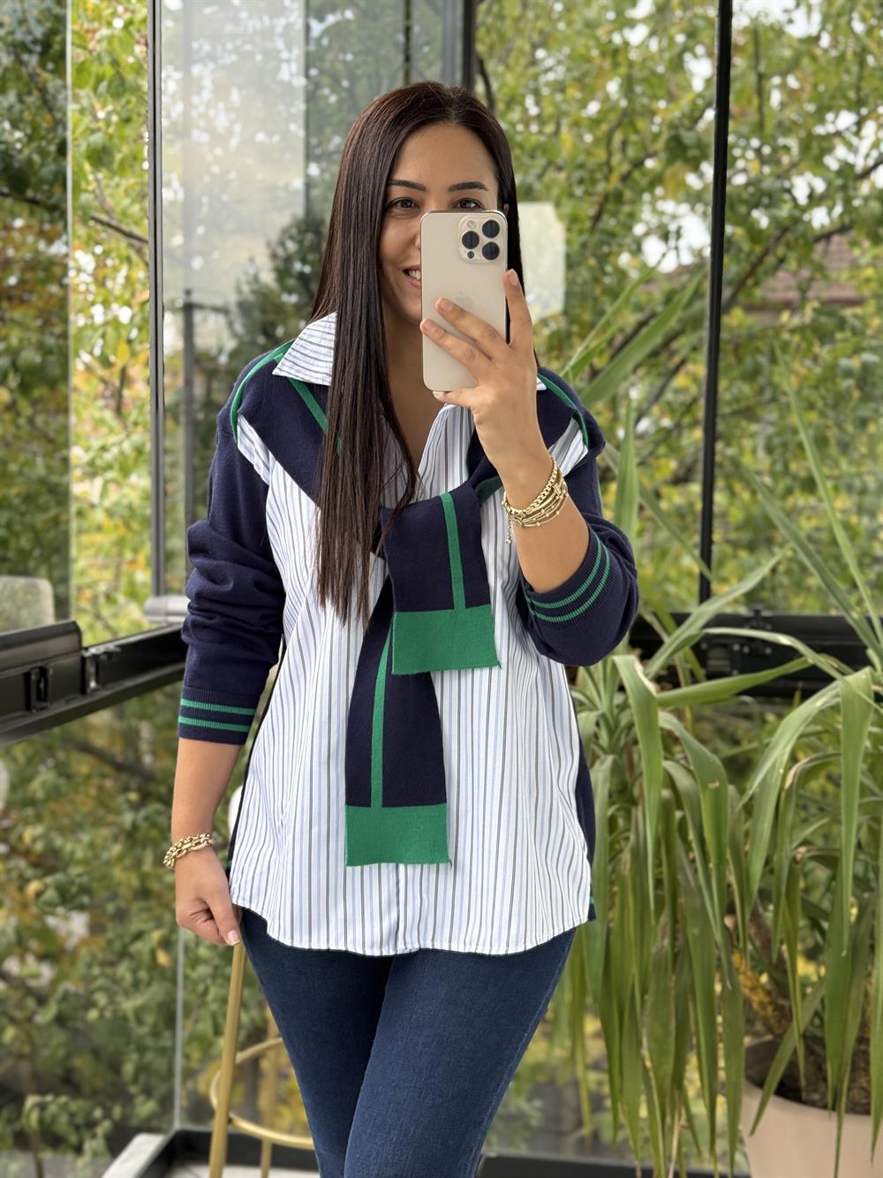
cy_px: 589
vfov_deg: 39.7
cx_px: 442
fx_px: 1632
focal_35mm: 48
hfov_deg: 30.3
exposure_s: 1/229
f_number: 1.78
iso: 100
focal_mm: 6.76
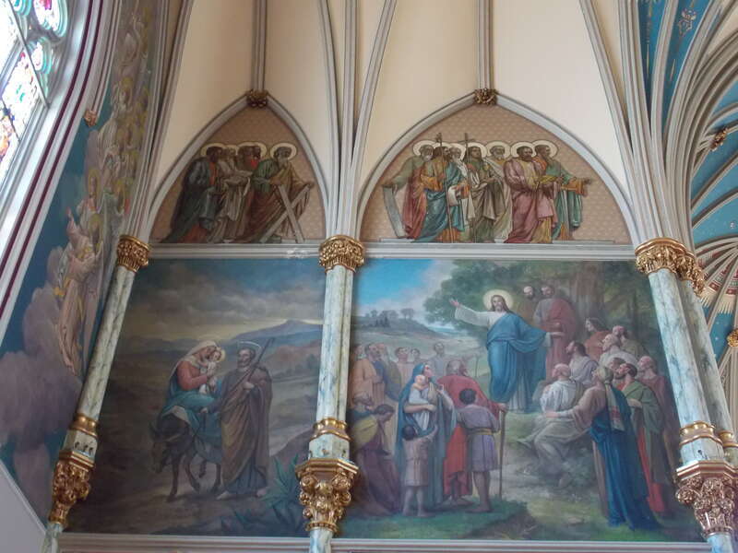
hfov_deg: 45.8
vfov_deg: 35.1
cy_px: 276
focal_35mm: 41
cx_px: 369
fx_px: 874
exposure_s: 1/3
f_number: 3.6
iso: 400
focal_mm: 7.3
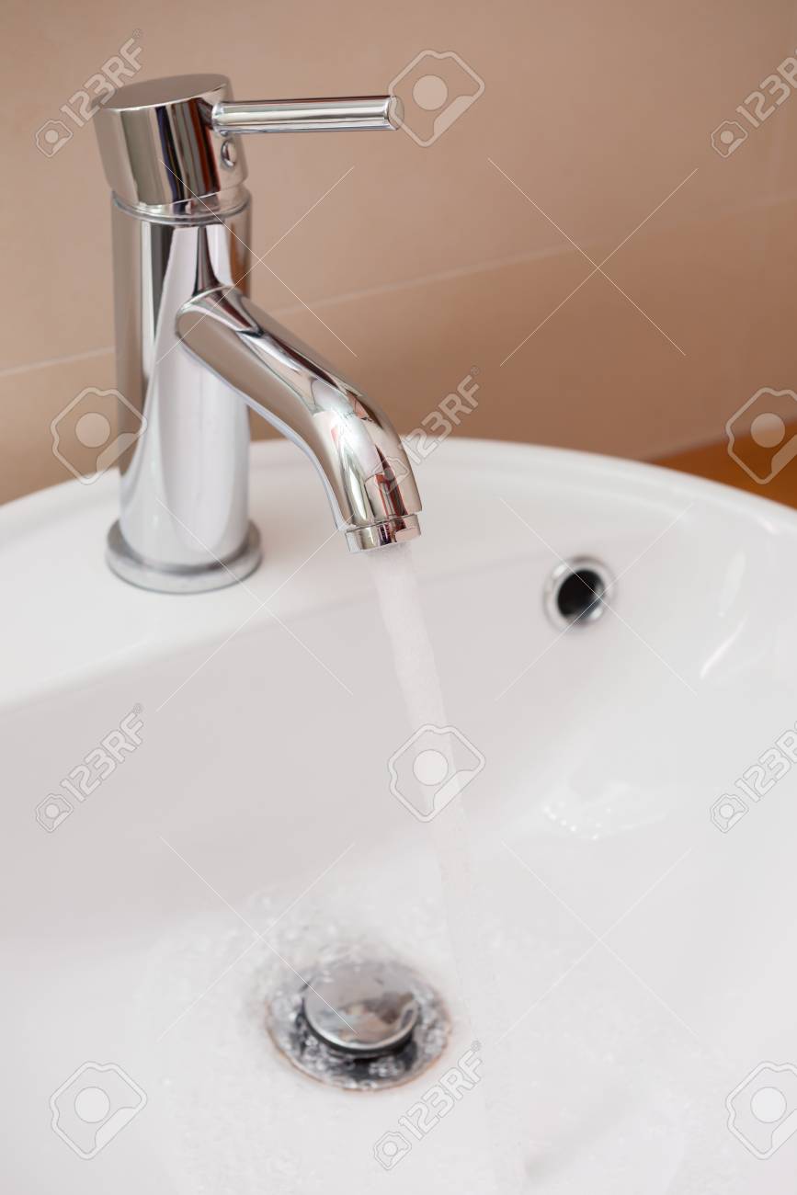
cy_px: 598
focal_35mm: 60
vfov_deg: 33.4
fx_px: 1992
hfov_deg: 22.6
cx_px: 398
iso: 400
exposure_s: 1/250
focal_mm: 60
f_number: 5.6
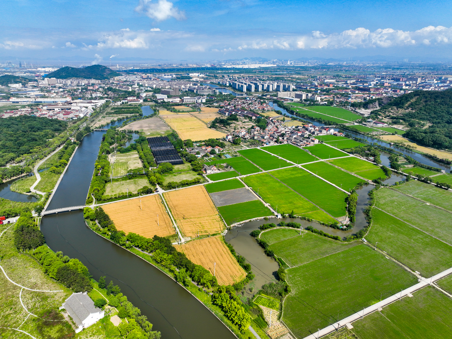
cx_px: 226
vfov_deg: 56.8
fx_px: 313
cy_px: 170
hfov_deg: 71.6
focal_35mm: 24
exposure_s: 1/2000
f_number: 2.8
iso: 100
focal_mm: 12.29
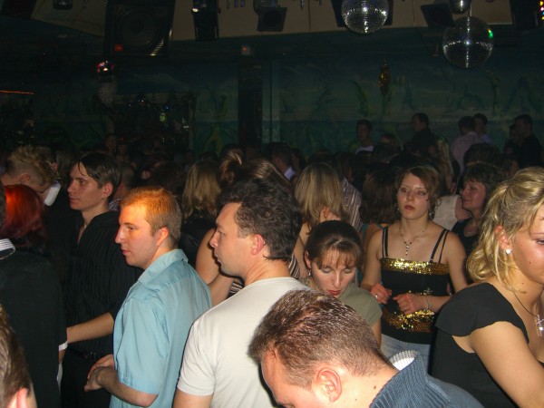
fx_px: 597
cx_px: 272
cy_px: 204
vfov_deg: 37.7
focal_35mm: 38
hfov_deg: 49.0
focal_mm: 7.9
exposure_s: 1/60
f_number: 2.8
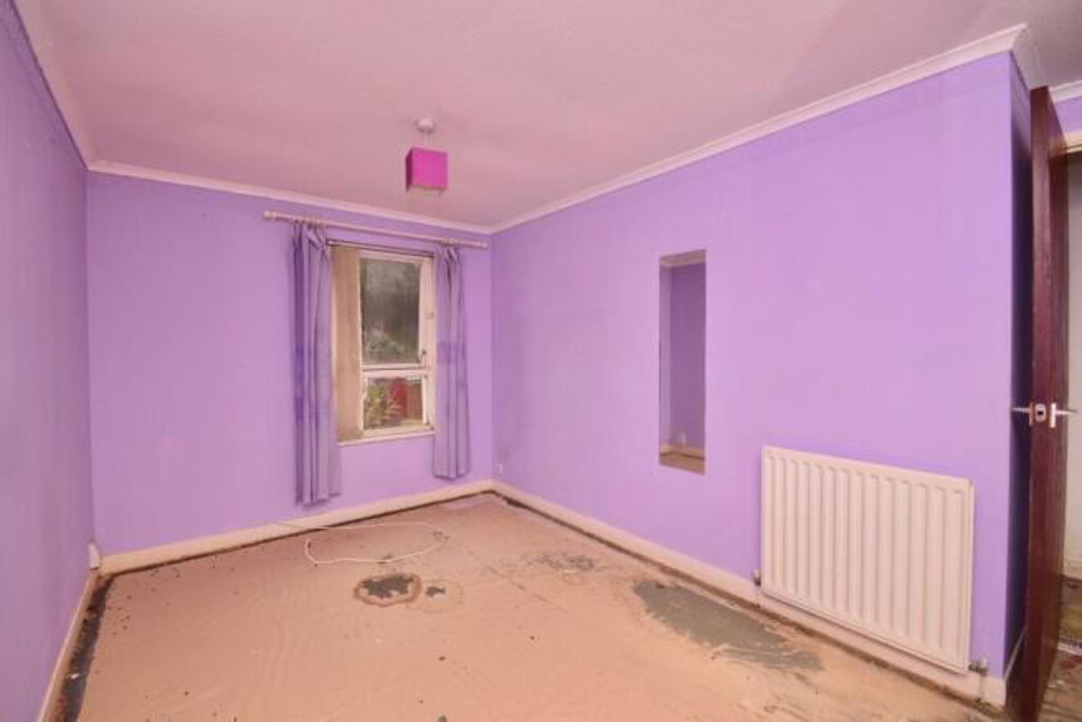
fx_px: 451
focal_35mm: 15
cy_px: 361
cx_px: 541
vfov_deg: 77.4
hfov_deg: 100.4
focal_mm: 10
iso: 800
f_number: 9
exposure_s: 1/80
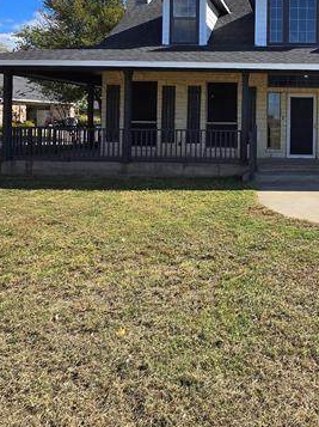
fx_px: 345
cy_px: 118
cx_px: 292
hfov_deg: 44.8
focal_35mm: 28
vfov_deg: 60.7
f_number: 2.2
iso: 25
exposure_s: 1/1111
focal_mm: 1.7
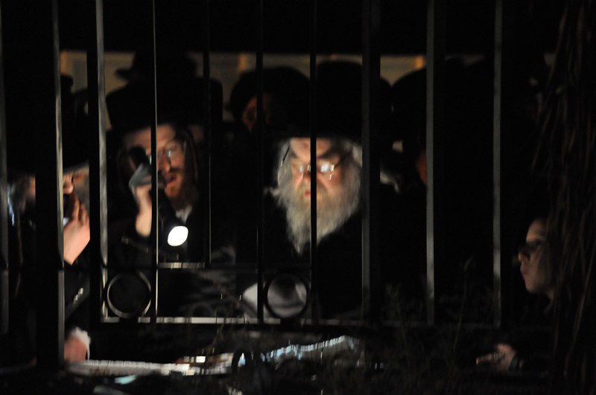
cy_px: 198
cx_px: 298
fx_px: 3100
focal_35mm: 188
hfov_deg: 11.0
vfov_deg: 7.3
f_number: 5.6
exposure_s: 1/20
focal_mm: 125
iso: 3200
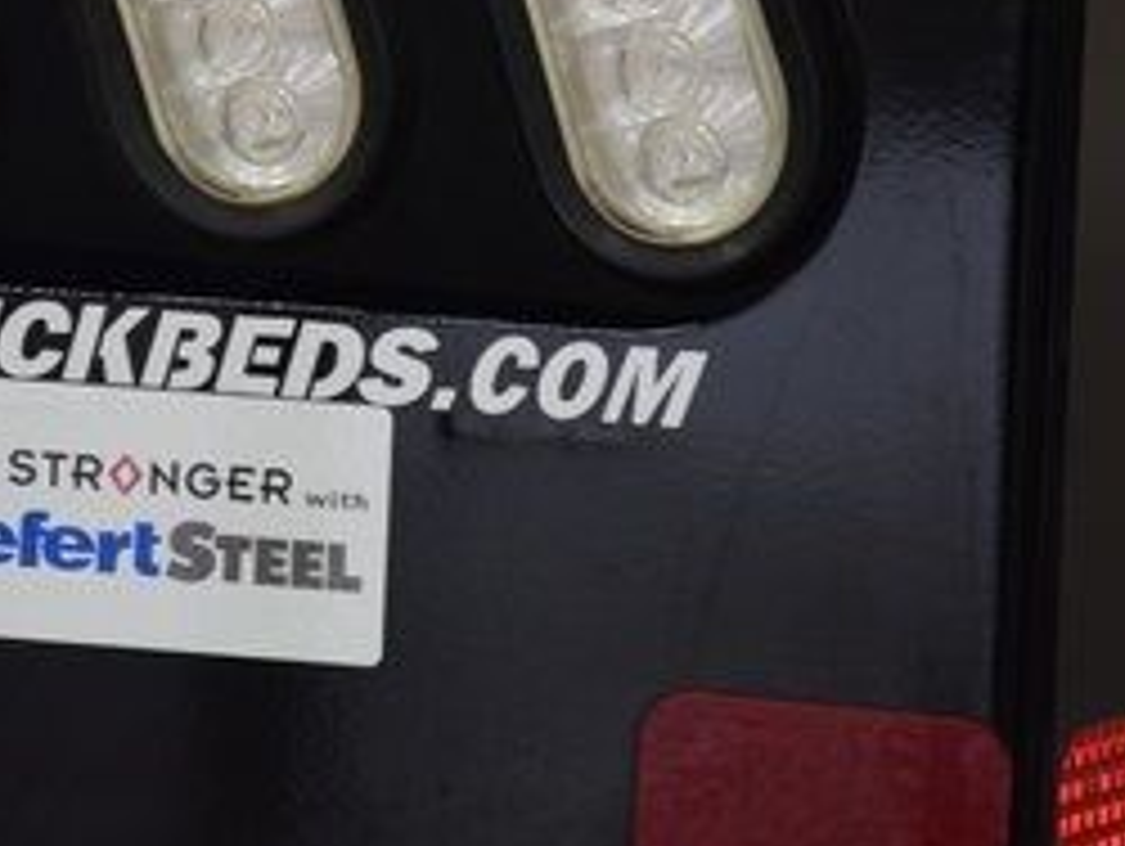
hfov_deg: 7.7
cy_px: 7
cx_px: 189
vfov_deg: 5.8
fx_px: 8393
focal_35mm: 258
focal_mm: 70
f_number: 4.5
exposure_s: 1/100
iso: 1600
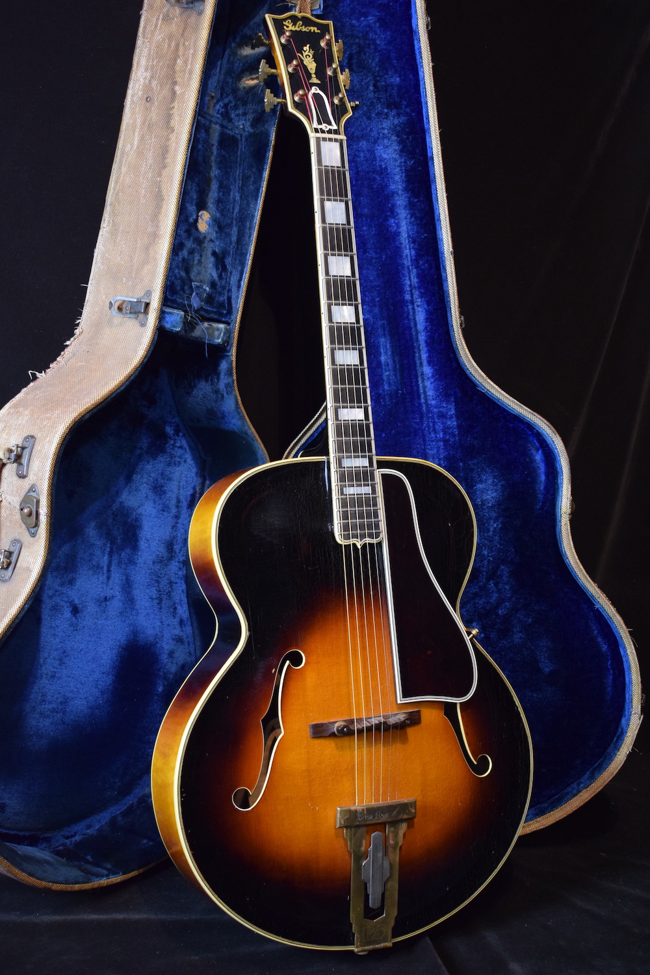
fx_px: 1219
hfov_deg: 29.9
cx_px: 325
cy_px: 488
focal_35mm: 45
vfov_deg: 43.6
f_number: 4.2
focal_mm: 30
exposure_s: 1/30
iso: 2000
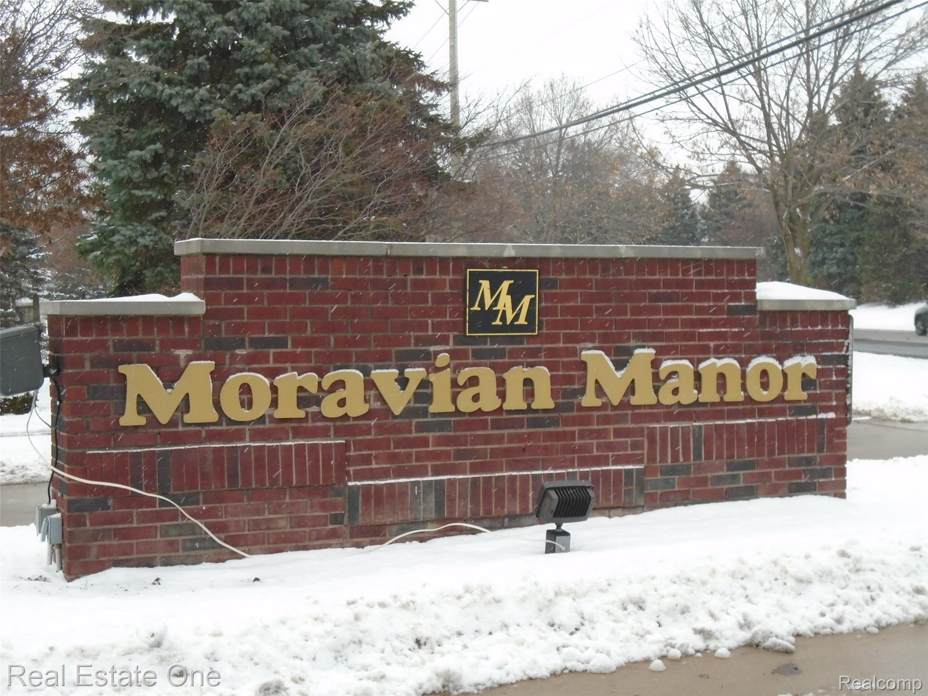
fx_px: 1555
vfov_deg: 25.2
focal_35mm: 58
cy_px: 348
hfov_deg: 33.2
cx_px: 464
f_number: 4.9
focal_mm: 10.2
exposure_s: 1/125
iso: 250
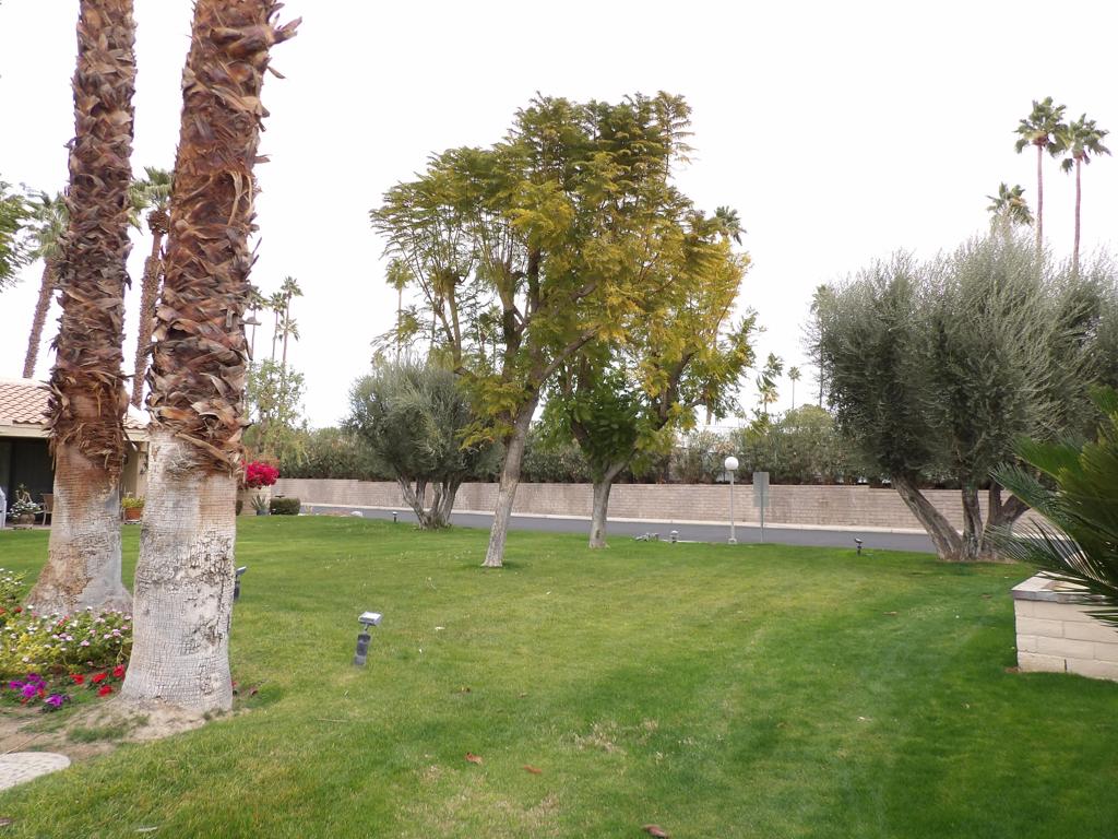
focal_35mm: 24
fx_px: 775
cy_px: 420
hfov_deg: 71.6
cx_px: 559
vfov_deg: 56.8
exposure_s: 1/235
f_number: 3.2
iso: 100
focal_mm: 4.3
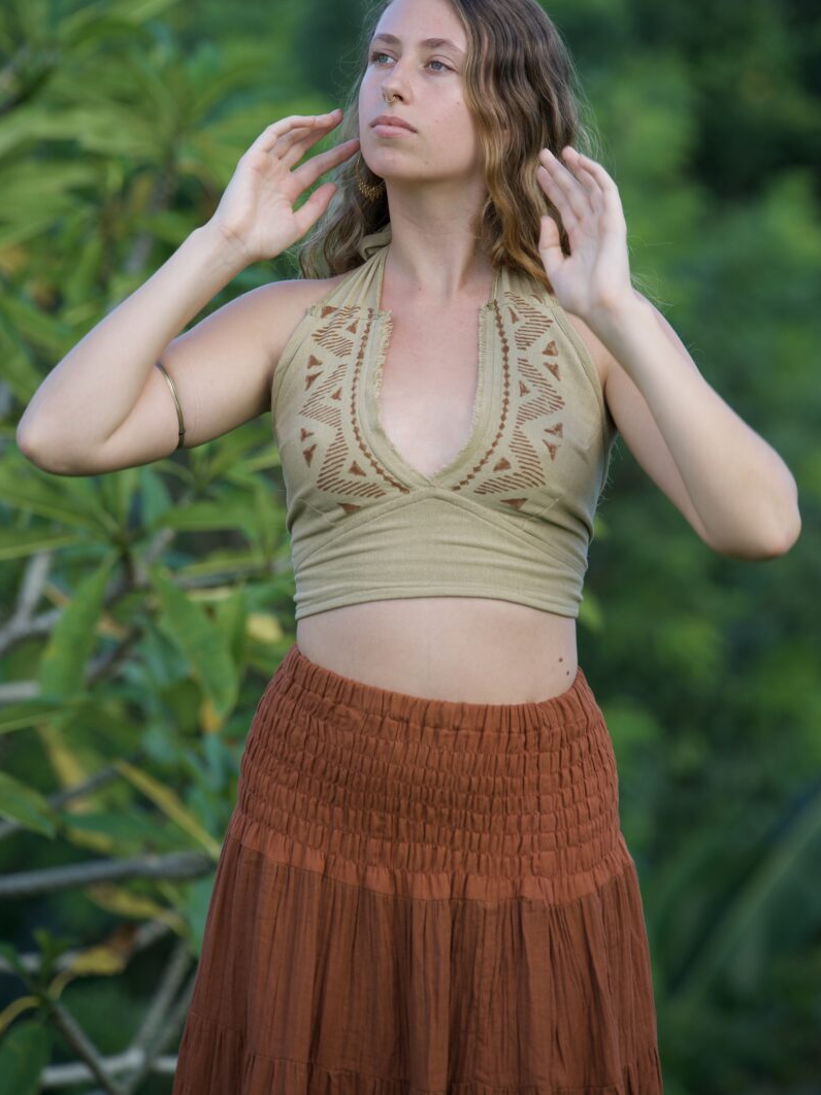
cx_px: 409
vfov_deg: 12.1
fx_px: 5157
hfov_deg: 9.1
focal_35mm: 163
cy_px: 504
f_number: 4
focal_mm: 150
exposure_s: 1/160
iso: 100
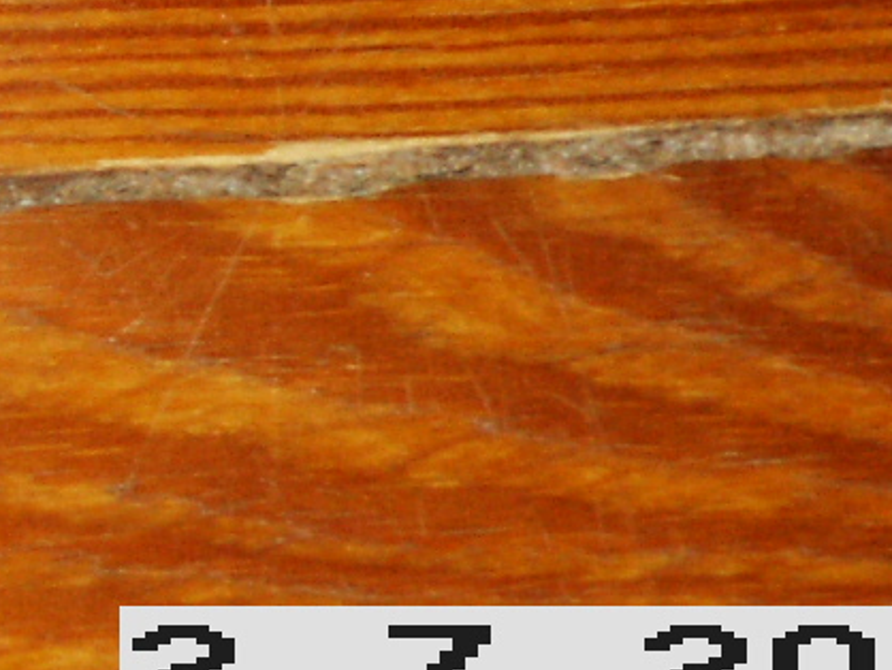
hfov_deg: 5.1
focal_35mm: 390
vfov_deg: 3.8
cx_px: -299
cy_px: -514
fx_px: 10055
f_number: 8
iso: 200
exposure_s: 1/90
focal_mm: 20.73
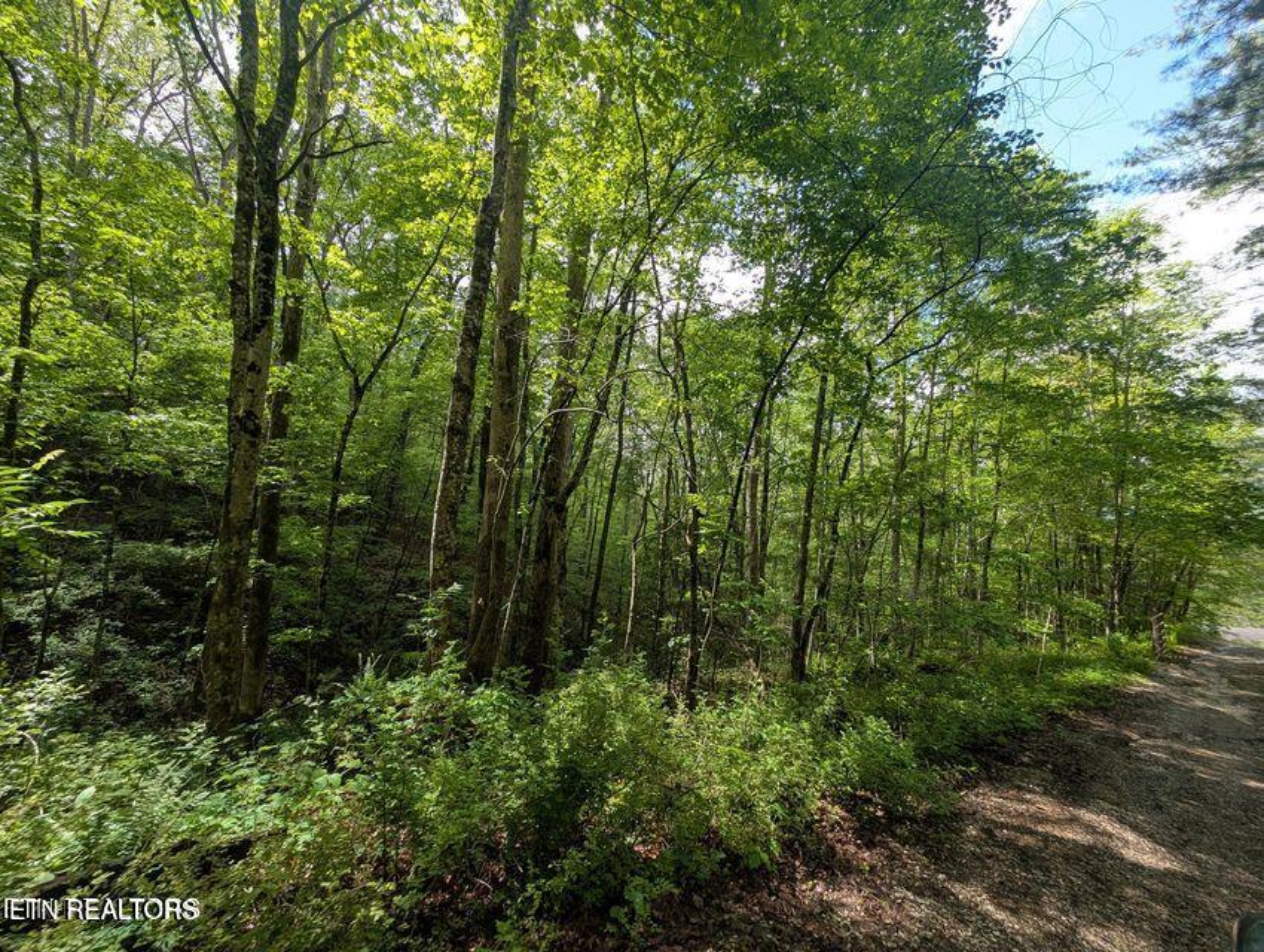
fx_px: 439
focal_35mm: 12
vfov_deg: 94.6
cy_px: 476
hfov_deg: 110.5
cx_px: 632
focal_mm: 2.23
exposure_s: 1/326
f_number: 1.95
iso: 44
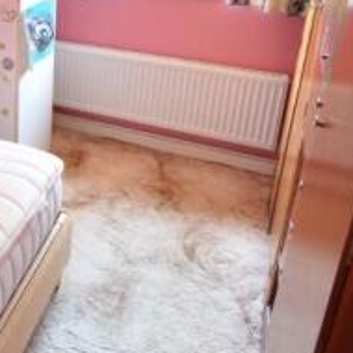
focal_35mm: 44
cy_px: 44
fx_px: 508
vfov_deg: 36.3
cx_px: -39
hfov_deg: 33.3
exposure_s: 1/4
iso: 400
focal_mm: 10
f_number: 8
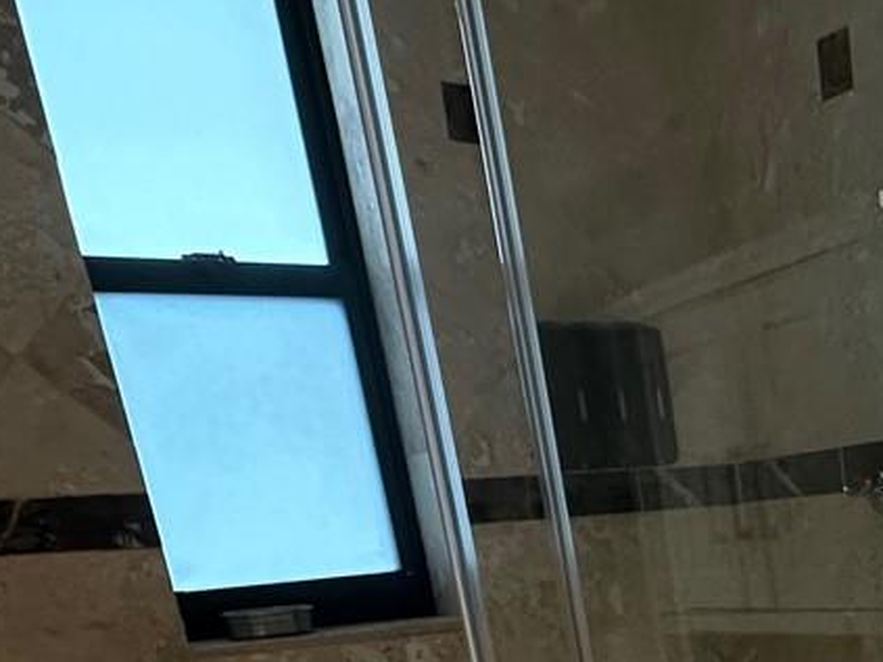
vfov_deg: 22.3
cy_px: 1015
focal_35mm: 53
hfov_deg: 32.2
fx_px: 1352
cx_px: 958
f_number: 2.2
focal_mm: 2.22
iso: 160
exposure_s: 1/60
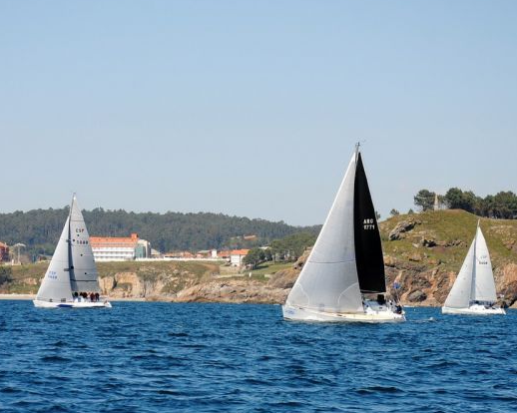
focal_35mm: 157
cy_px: 221
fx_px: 2401
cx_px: 205
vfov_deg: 9.8
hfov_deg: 12.3
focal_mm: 72
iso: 100
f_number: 5.6
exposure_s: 1/500
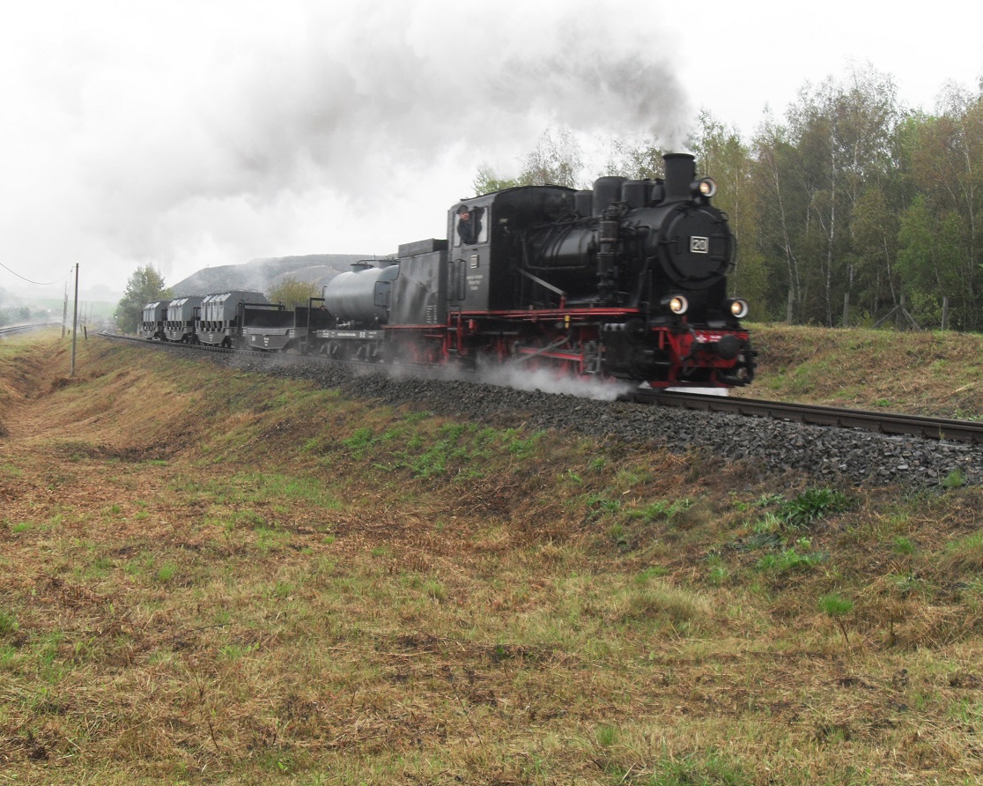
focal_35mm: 42
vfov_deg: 35.7
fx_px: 1221
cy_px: 396
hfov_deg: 43.8
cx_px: 486
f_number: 3
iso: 100
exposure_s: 1/90
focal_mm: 7
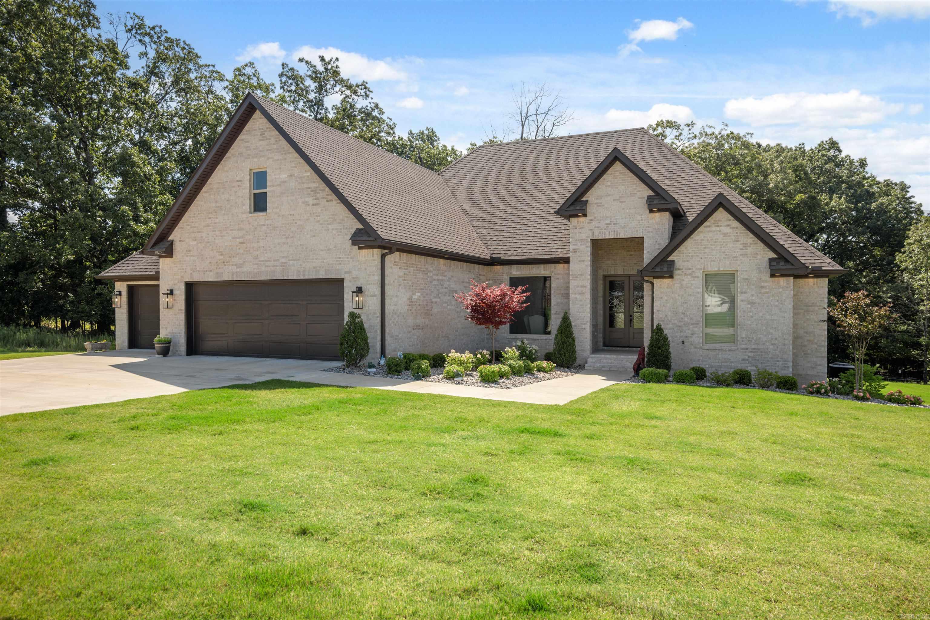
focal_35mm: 23
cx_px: 465
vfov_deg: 55.1
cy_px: 310
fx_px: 594
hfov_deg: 76.1
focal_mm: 23
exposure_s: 1/500
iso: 125
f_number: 5.6
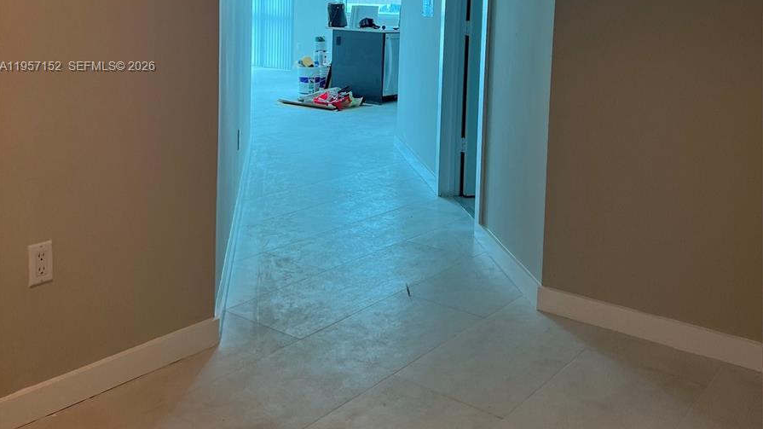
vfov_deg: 30.2
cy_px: 67
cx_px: 381
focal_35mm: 38
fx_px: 769
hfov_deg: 52.8
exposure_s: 1/120
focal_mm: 5.7
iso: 80
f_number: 1.5
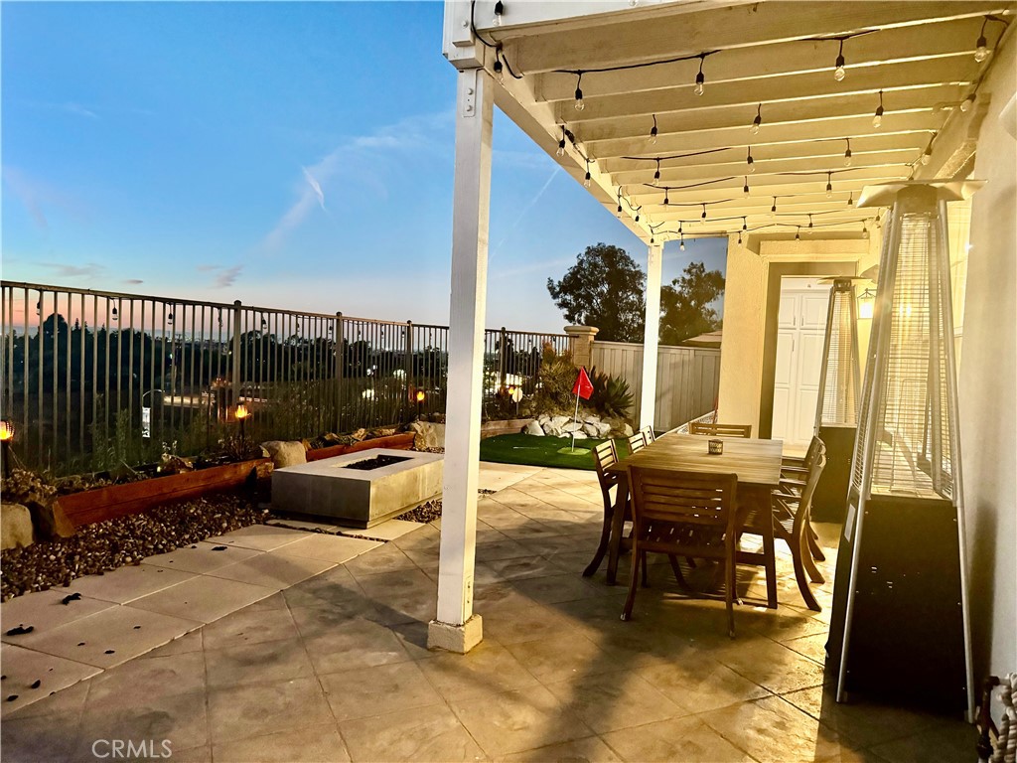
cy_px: 382
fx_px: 705
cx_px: 508
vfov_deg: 56.8
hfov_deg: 71.6
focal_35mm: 24
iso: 800
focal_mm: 6.76
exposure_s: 1/30
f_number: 1.78
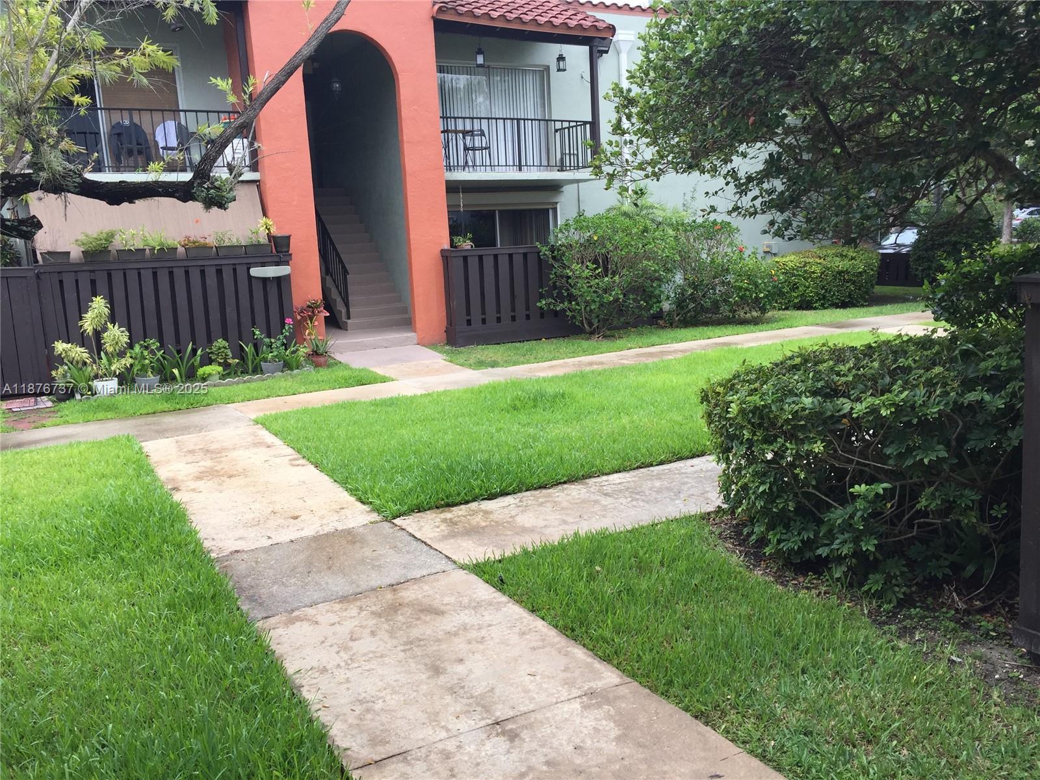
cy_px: 390
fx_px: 871
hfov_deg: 61.7
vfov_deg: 48.2
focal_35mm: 29
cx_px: 520
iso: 32
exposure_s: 1/395
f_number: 2.2
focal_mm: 4.15
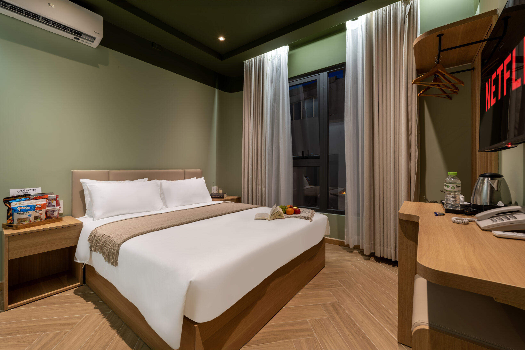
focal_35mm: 16
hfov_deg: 96.7
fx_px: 233
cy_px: 175
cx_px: 262
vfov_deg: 73.8
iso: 100
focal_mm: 16
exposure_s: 1/2
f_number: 8
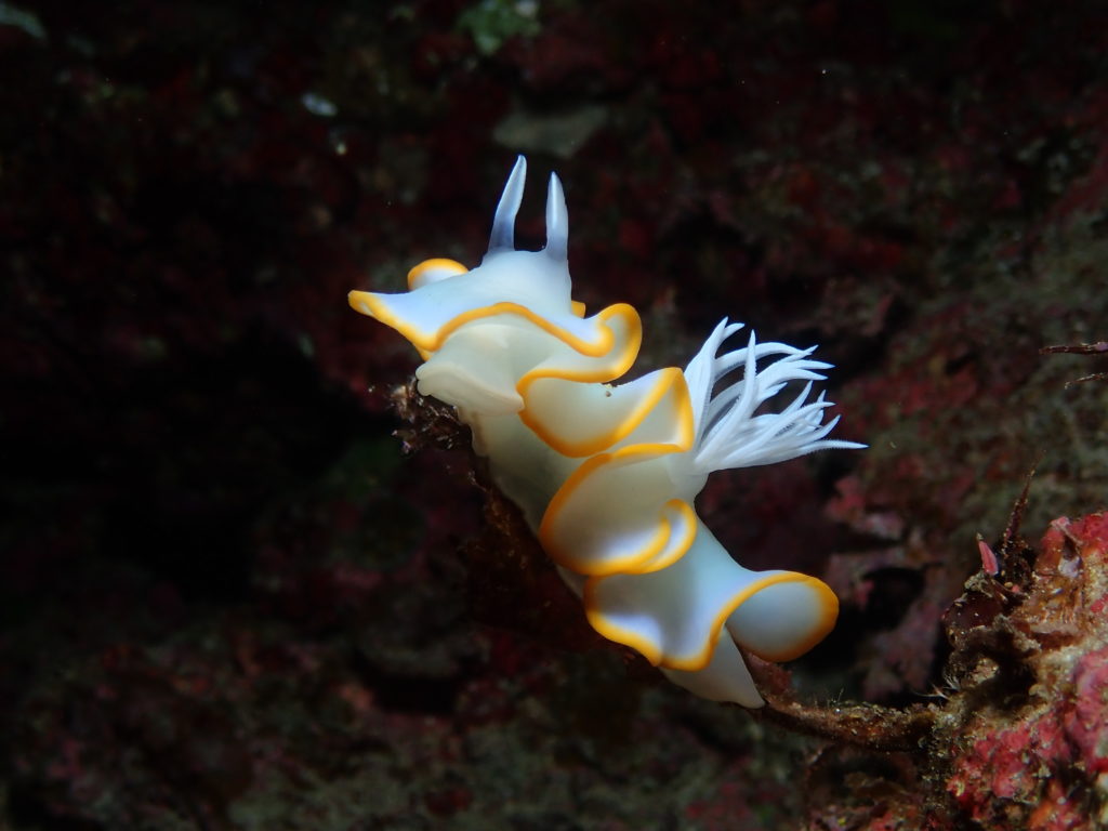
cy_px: 416
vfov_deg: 17.4
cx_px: 554
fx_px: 2721
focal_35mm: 85
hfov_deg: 23.0
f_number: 13
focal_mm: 15.41
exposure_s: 1/80
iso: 200
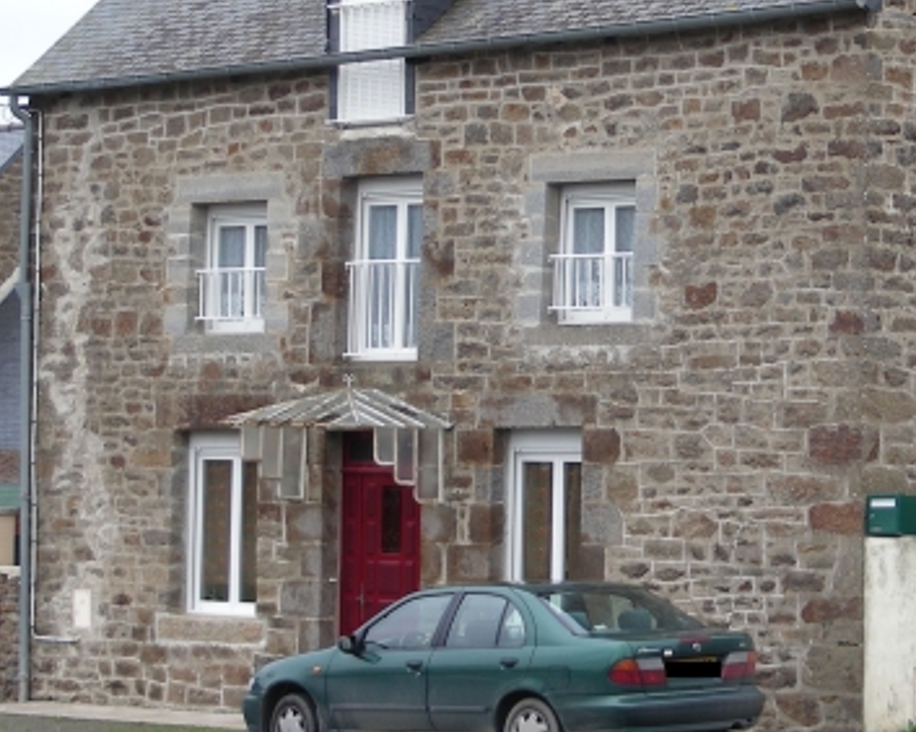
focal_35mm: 149
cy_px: 218
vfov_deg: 10.3
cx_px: 688
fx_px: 4037
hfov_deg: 12.9
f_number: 3.5
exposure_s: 1/74.8
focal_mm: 13.2
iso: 50
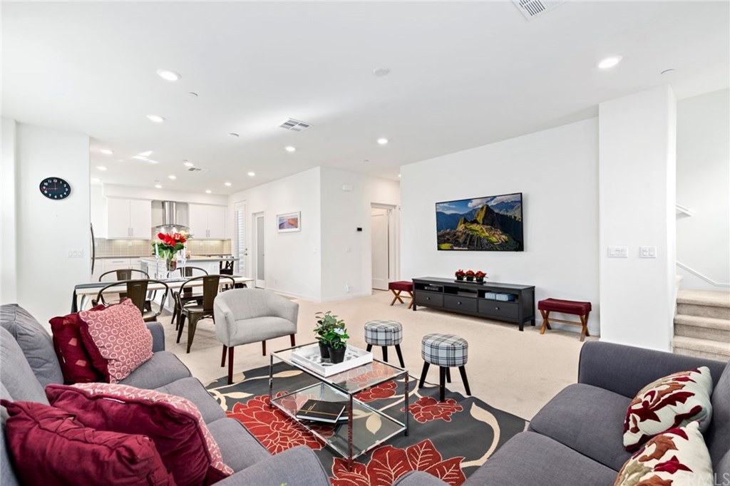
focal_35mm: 16
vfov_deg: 73.7
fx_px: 324
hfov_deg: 96.8
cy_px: 243
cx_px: 365
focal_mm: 16
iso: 200
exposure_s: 1/3
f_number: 8
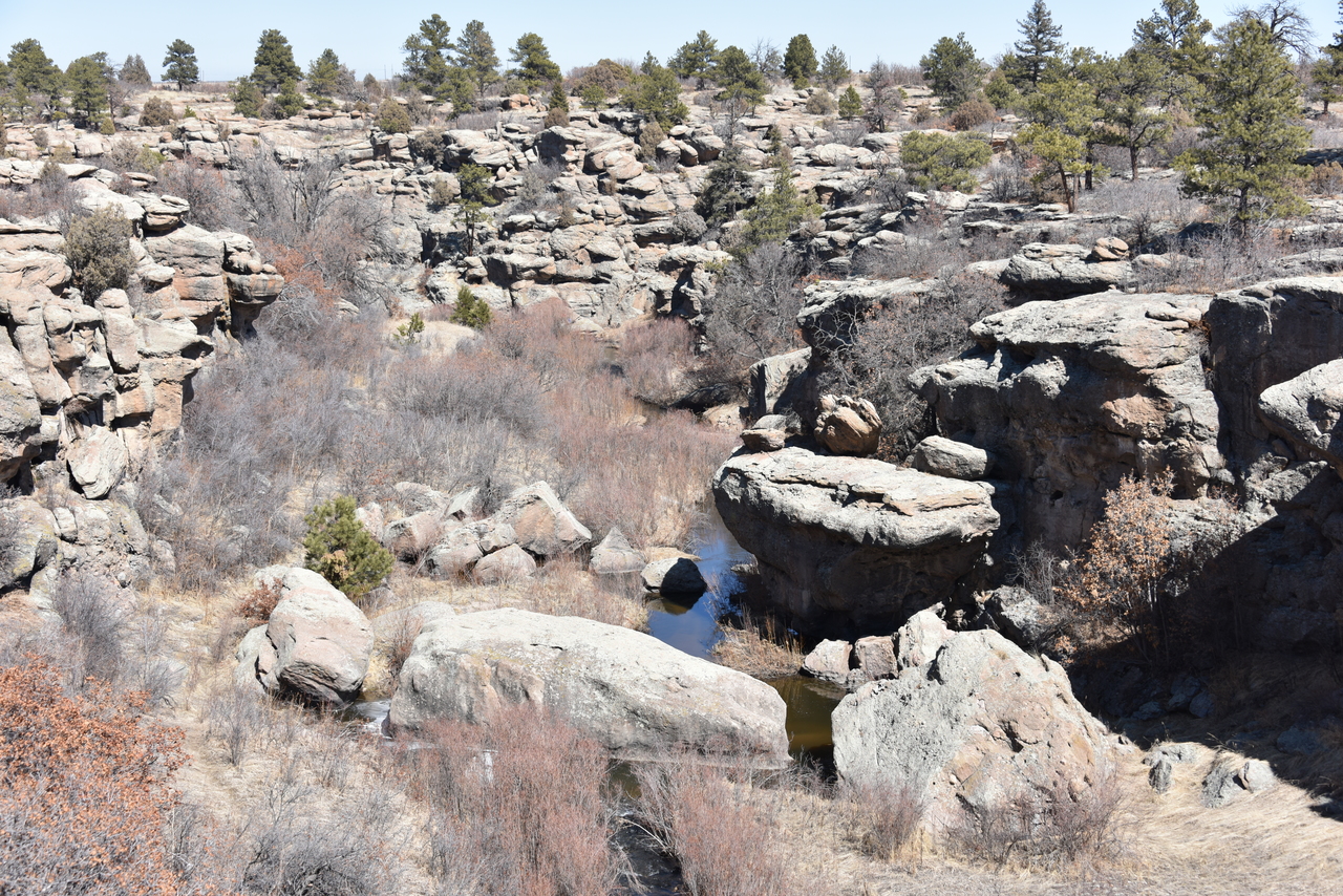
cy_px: 448
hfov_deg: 36.2
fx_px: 2052
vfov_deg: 24.6
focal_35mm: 55
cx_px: 672
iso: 100
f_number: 8
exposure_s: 1/250
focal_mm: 55
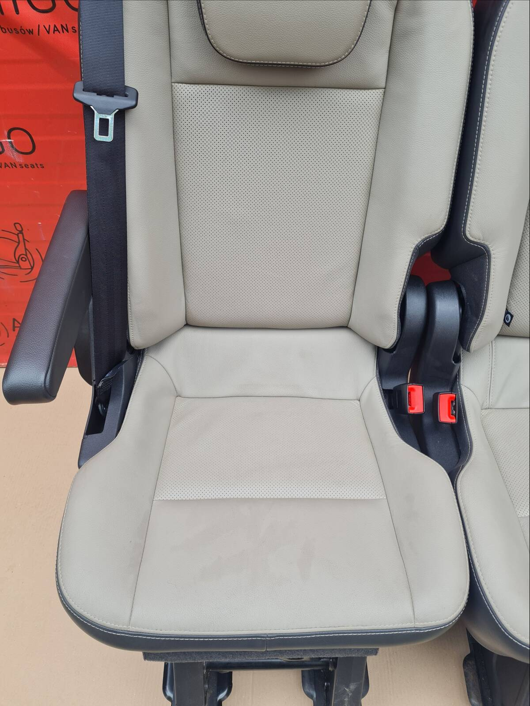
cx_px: 265
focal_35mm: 26
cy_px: 353
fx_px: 531
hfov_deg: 53.1
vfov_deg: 67.3
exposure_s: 1/173
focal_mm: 5.4
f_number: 1.8
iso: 50
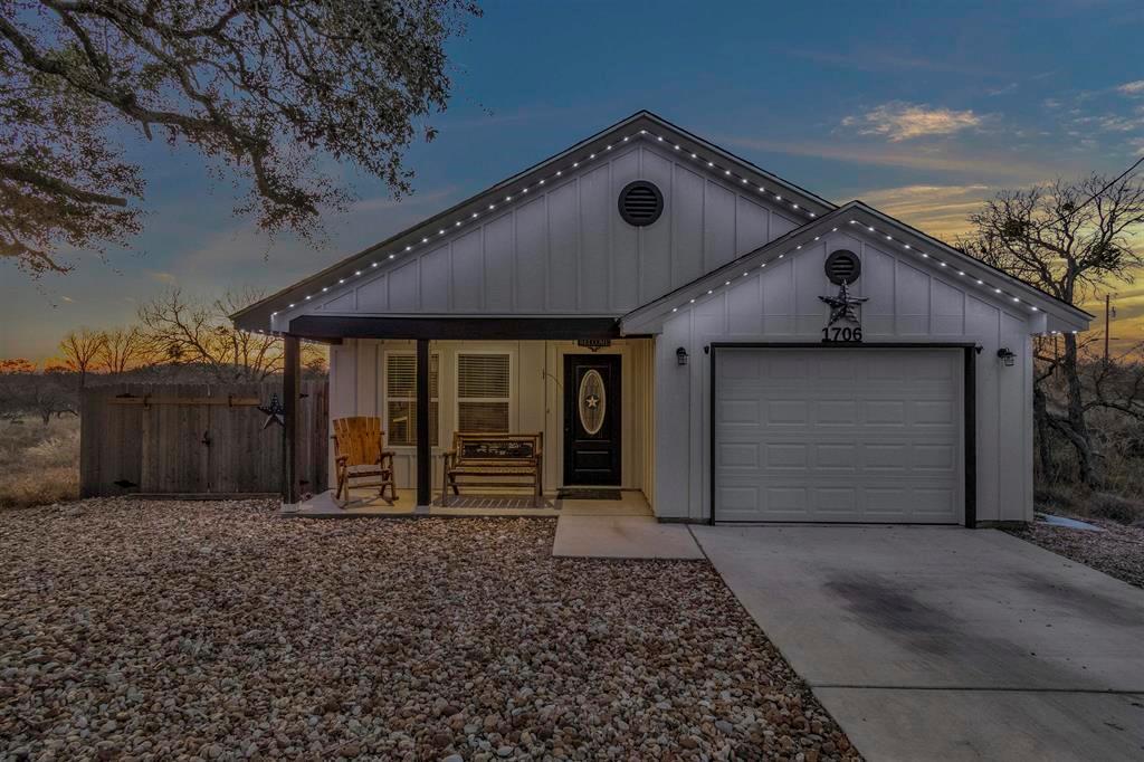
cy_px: 381
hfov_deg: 90.0
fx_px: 572
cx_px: 572
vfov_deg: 67.3
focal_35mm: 18
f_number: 8
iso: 1600
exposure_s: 1/20
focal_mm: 12
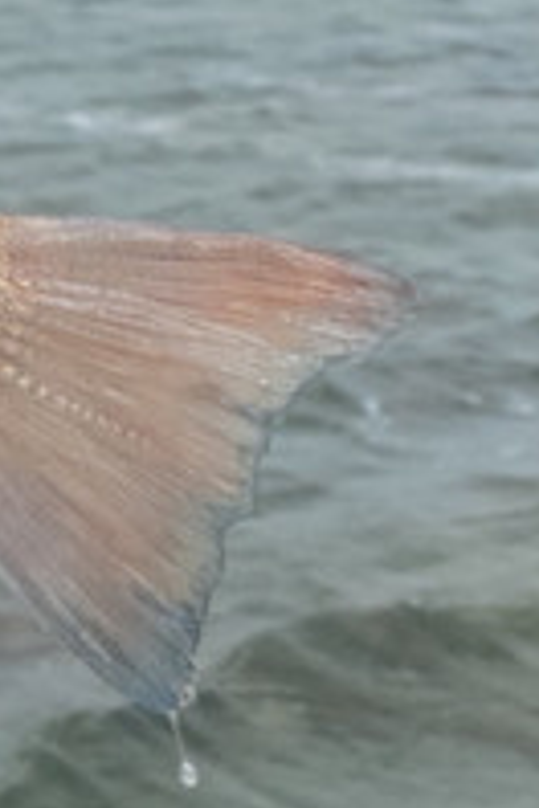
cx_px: -906
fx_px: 2156
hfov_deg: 11.0
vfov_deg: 19.6
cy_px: -229
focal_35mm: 96
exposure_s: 1/662
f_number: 1.8
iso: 16
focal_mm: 6.7
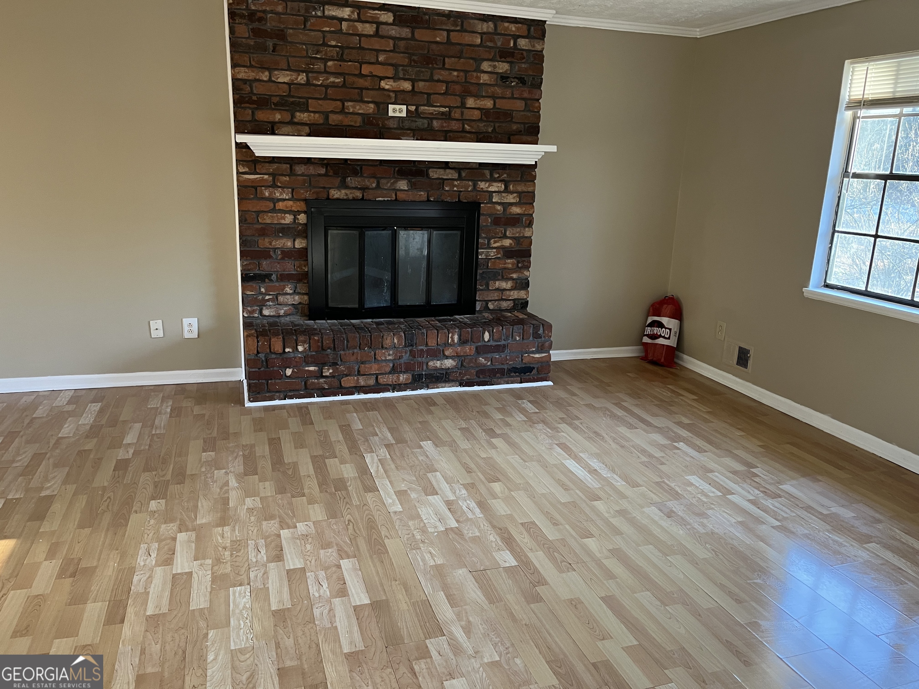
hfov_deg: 67.3
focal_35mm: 26
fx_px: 690
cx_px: 460
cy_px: 344
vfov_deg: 53.1
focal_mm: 5.1
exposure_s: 1/60
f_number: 1.6
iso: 160
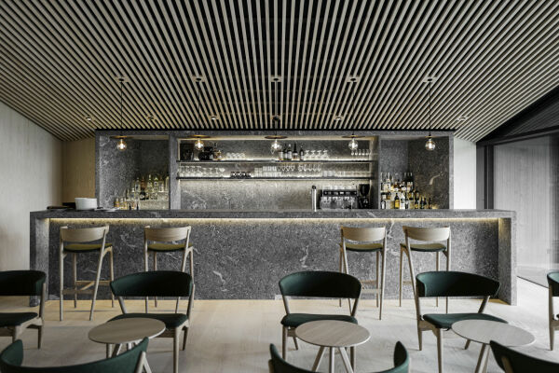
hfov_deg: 65.5
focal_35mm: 28
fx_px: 435
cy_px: 186
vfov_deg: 46.4
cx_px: 280
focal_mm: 28
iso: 100
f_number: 1.7
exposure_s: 1/125
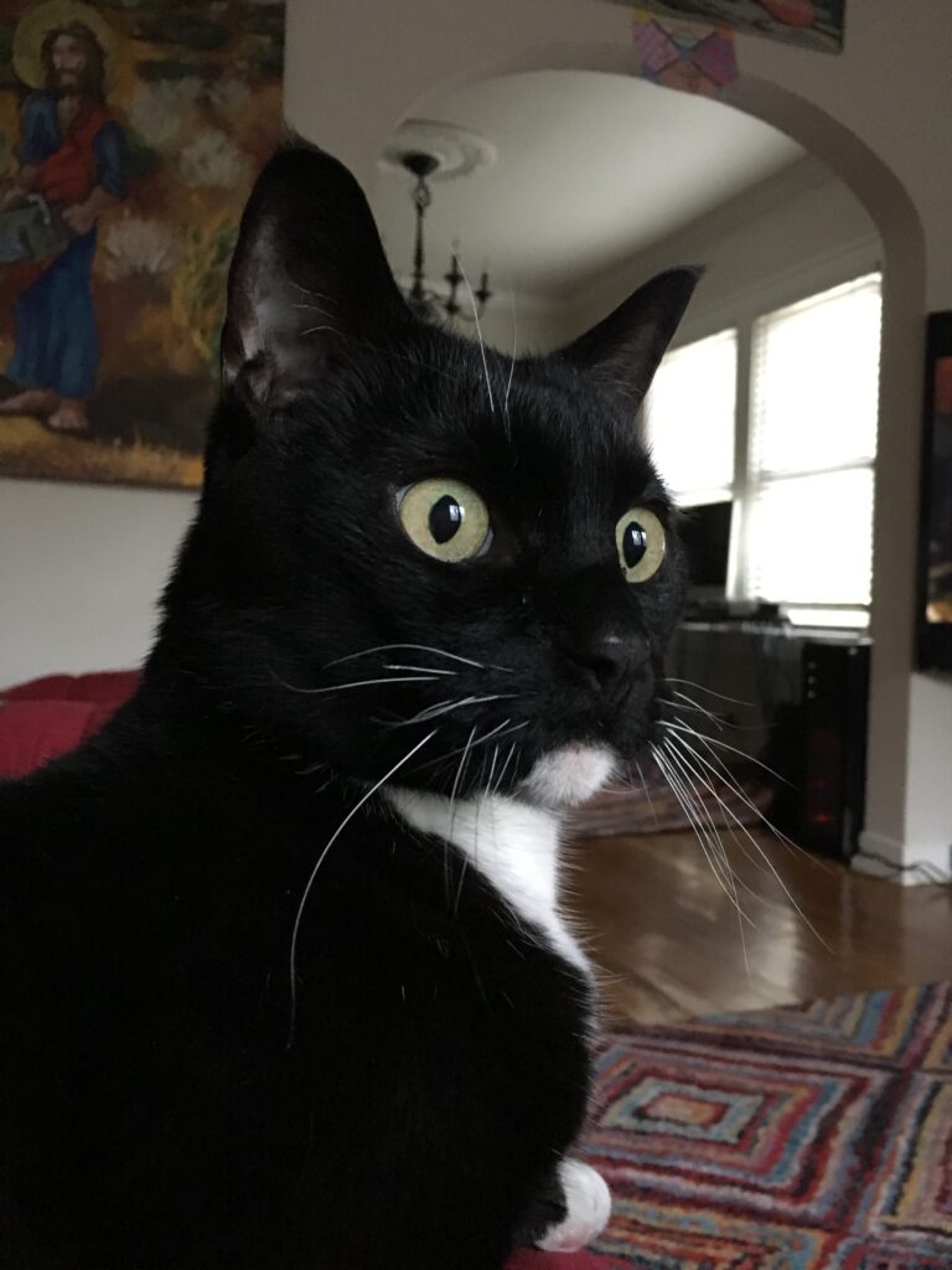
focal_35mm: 29
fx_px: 1063
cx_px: 476
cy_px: 635
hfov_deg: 48.2
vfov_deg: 61.7
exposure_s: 1/15
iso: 320
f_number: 2.2
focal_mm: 4.15
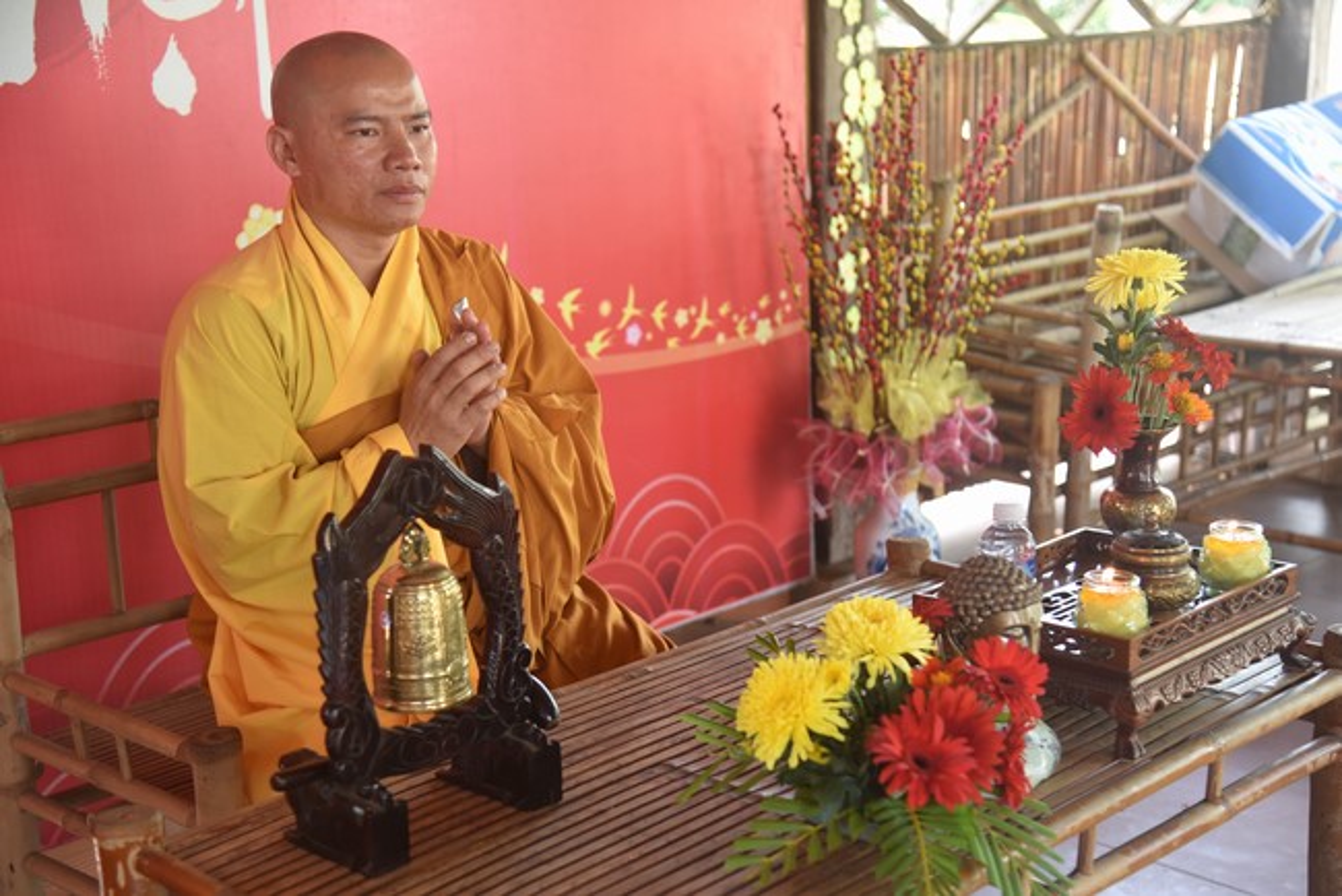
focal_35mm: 55
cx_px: 671
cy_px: 448
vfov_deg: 24.6
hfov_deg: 36.2
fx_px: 2051
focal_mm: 55
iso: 640
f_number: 4
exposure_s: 1/60
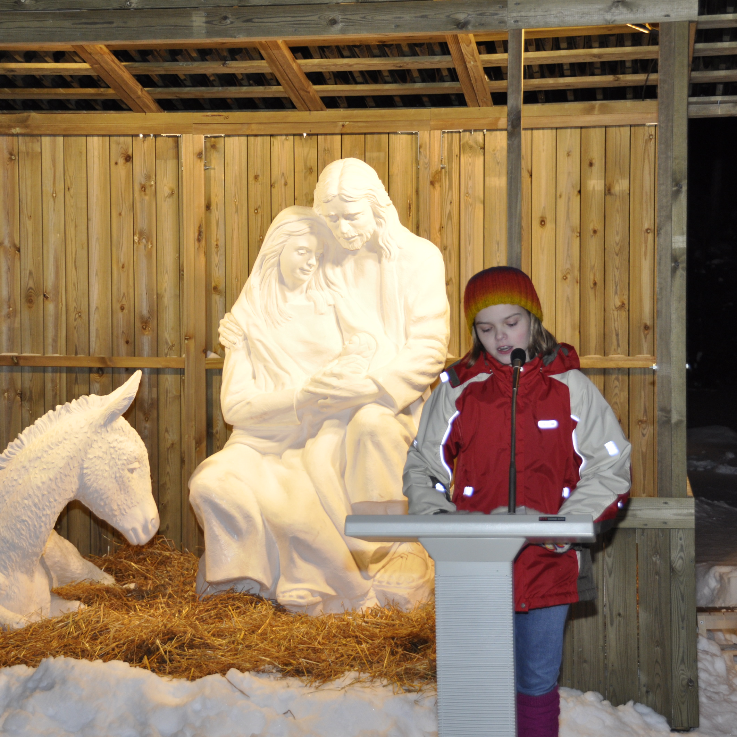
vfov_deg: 21.4
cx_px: 320
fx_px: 1951
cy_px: 370
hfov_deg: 21.4
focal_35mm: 81
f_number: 4.5
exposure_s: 1/60
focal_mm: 42
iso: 560
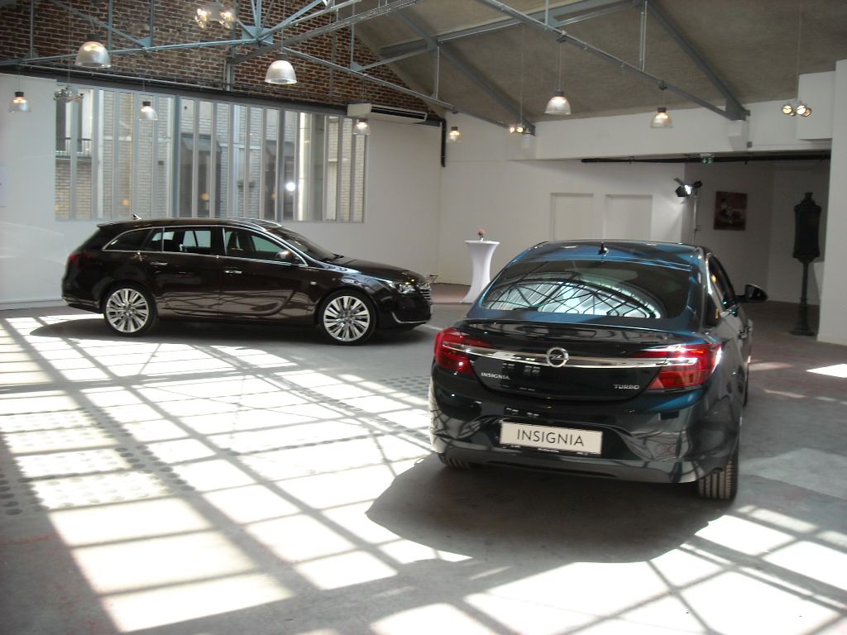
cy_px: 318
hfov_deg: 52.6
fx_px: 856
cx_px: 424
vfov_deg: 40.7
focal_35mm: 35
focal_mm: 5.7
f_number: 2.8
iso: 64
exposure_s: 1/109
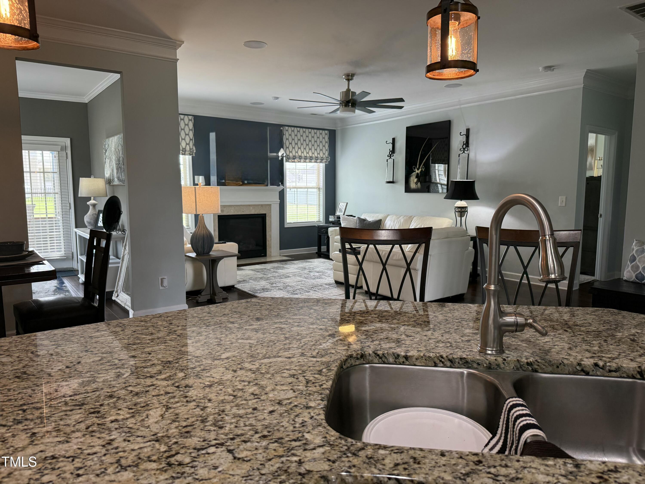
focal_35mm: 24
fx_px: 447
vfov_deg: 56.8
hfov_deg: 71.6
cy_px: 242
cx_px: 322
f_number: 1.78
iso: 200
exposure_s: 1/161
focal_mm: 6.76
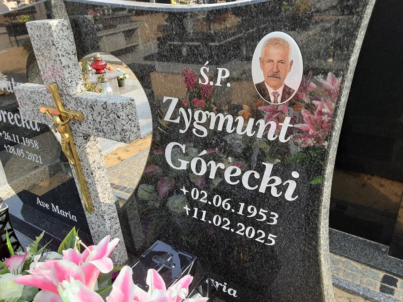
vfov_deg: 49.7
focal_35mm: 28
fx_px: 326
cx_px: 202
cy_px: 151
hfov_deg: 63.5
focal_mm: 2.9
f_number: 1.9
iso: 40
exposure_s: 1/278
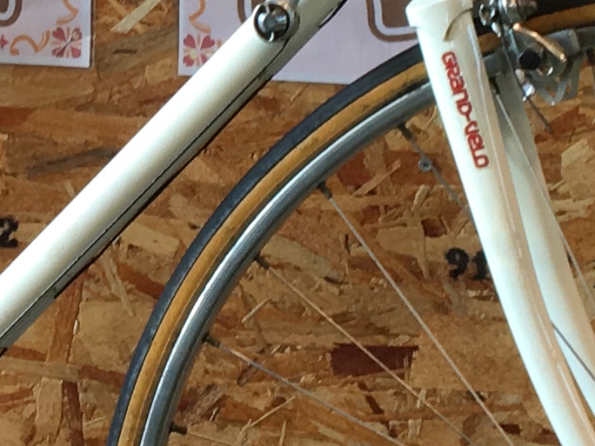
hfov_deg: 11.4
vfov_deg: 8.6
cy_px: -4
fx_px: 2939
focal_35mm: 171
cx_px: -10
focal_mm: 4.15
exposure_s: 1/60
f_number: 2.2
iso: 32
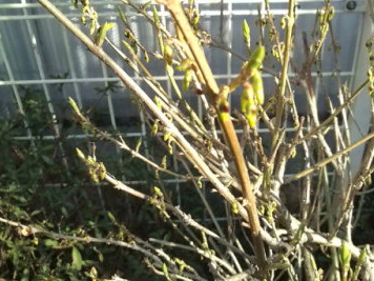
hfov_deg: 41.4
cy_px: 108
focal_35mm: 45
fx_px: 486
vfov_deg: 32.1
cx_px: 257
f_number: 2.8
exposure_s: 1/174
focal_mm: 3.3
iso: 65
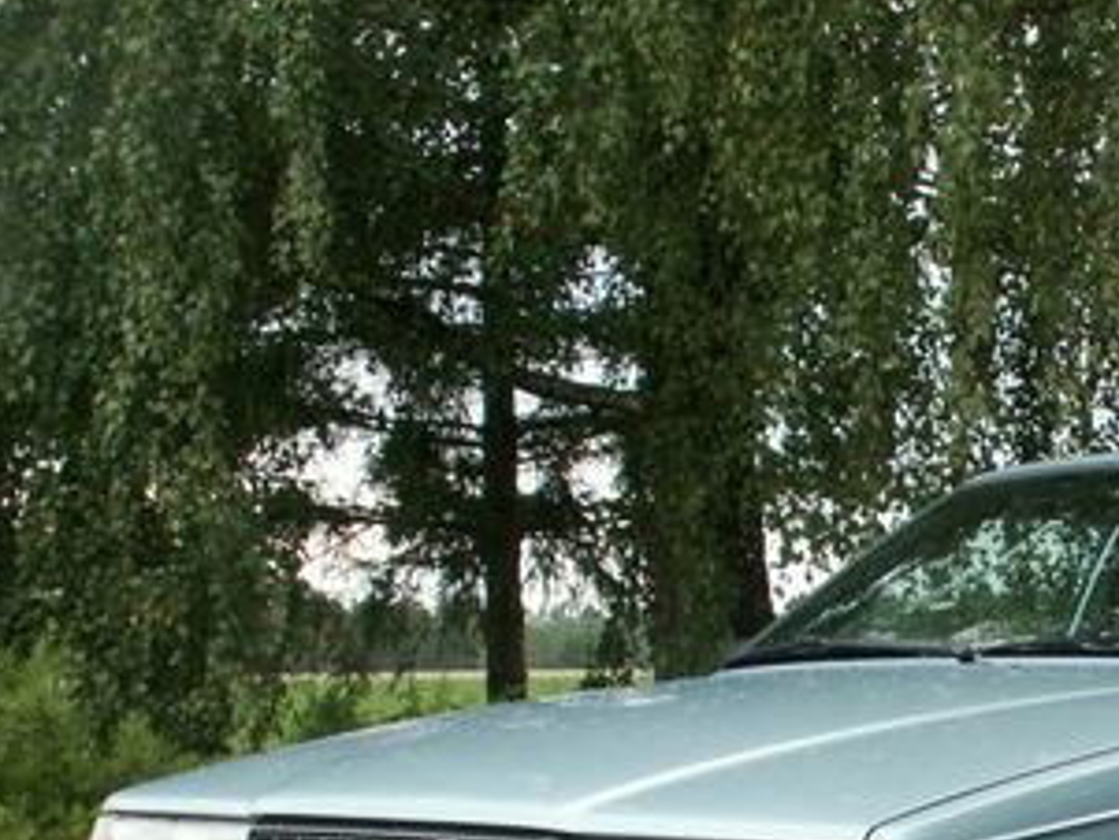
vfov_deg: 17.3
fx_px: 2684
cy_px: 881
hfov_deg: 22.8
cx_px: 1071
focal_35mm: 83
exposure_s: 1/50
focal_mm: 6.47
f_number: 2.8
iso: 50
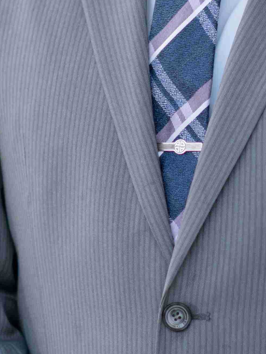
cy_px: 113
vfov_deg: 5.3
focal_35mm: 373
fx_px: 3822
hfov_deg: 4.0
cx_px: 267
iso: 160
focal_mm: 85
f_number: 1.8
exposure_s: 1/1000
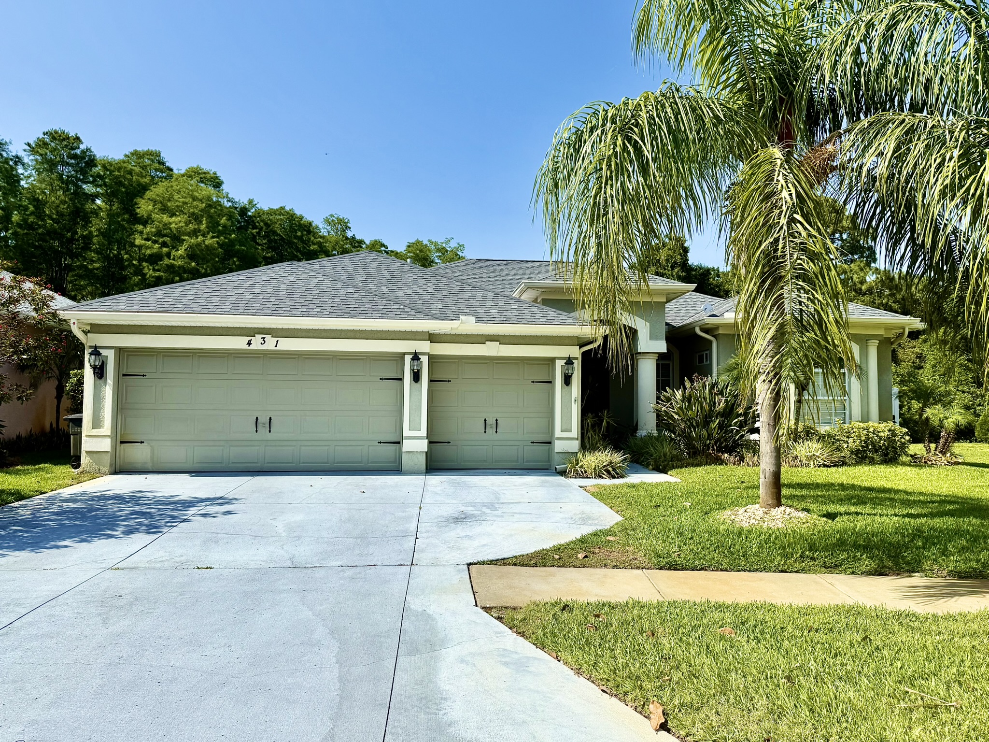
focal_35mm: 24
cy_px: 371
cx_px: 494
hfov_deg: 71.6
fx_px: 686
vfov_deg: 56.8
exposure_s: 1/6173
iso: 80
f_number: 1.78
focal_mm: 6.76
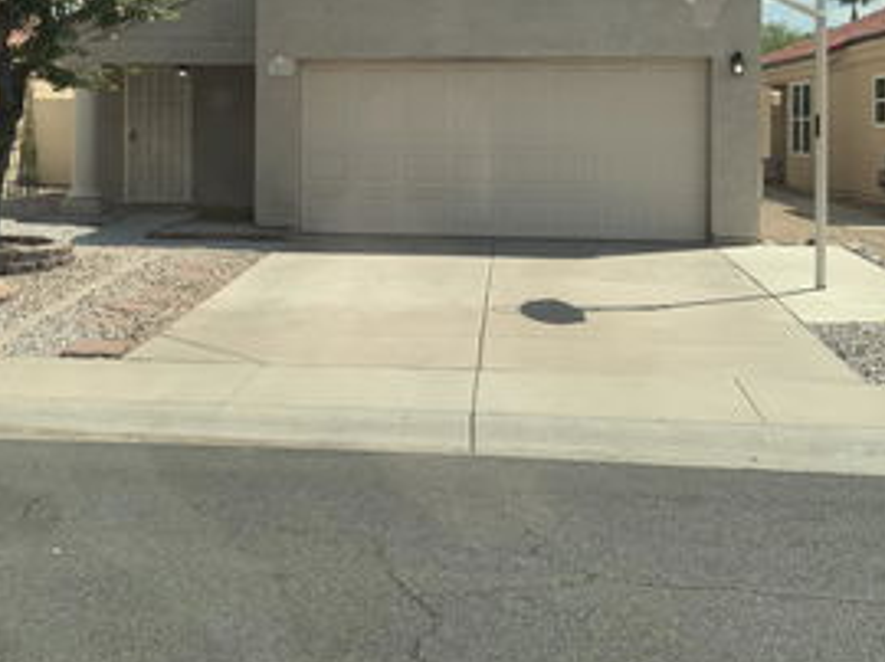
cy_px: 128
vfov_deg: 26.0
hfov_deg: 34.6
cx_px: 285
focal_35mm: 55
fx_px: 1405
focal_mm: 3
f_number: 1.8
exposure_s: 1/997
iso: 16
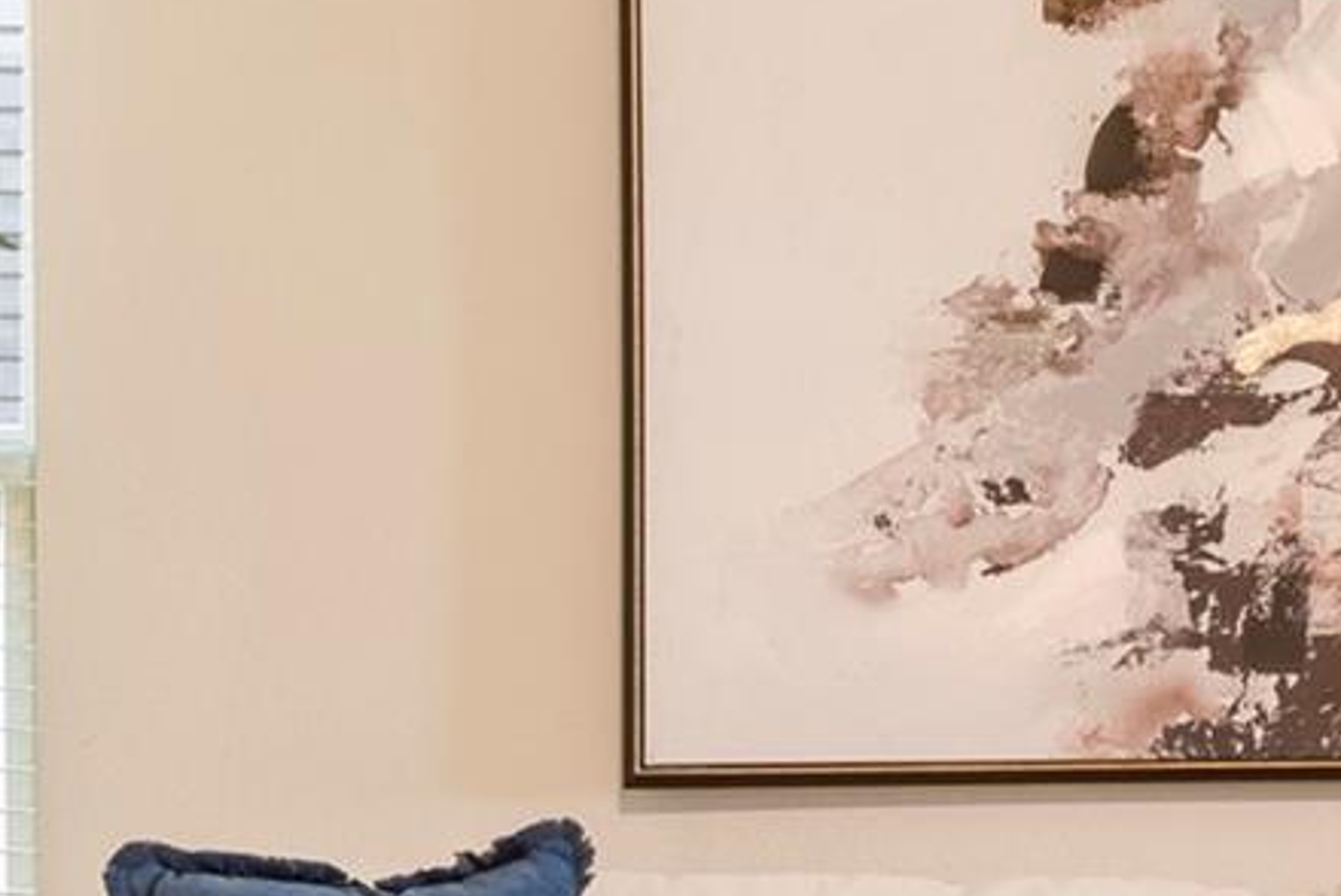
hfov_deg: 20.7
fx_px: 3553
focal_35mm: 95
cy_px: 766
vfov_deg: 14.3
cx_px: 1341
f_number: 11
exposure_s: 1/1.67
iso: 250
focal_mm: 20.5
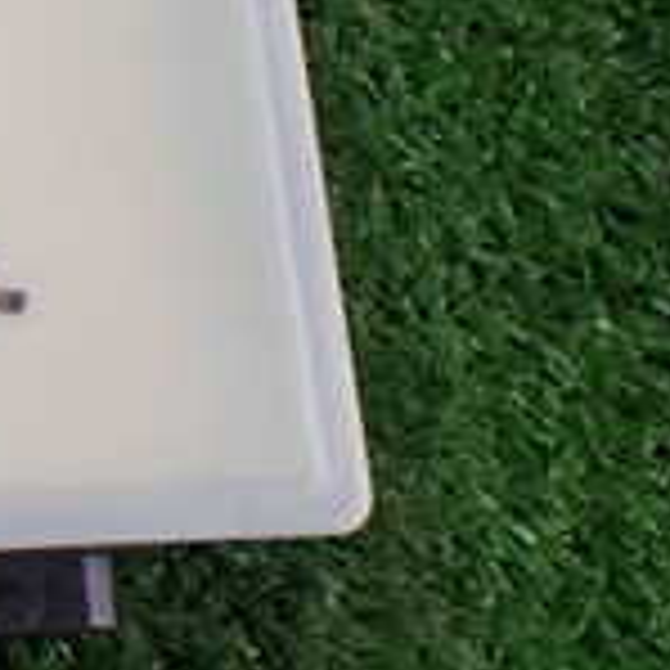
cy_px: 175
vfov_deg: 16.2
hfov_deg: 14.2
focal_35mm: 107
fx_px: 2343
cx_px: -585
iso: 320
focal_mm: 5.4
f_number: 2.3
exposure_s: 1/125
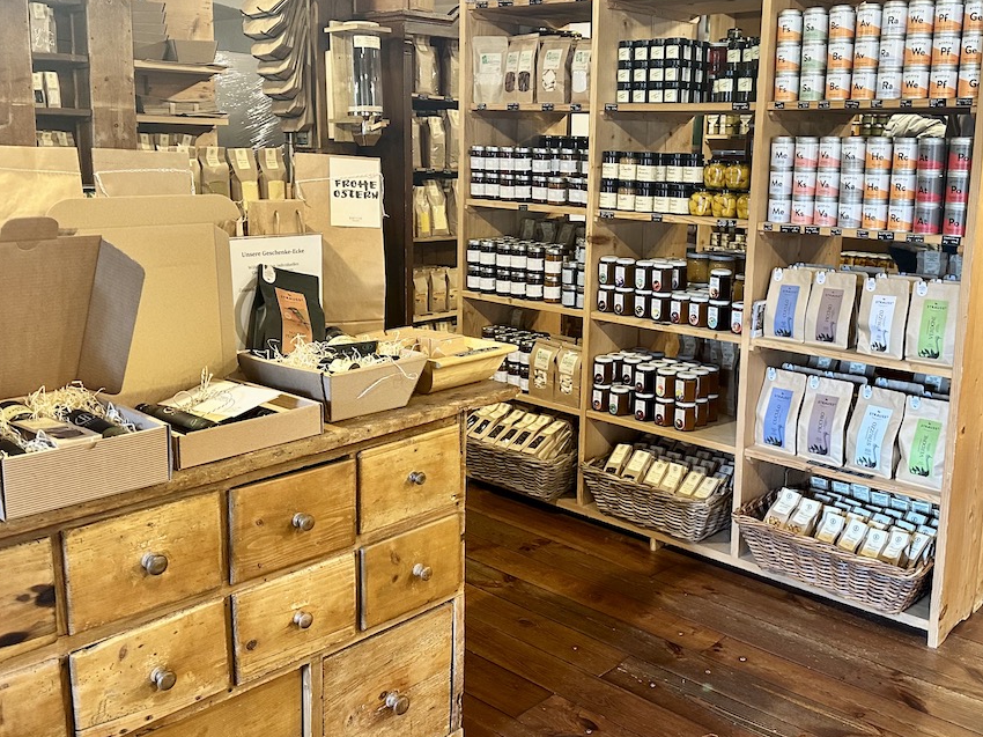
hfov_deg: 56.5
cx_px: 574
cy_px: 315
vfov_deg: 44.0
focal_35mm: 32
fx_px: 908
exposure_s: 1/50
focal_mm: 6.86
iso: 400
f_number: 1.78
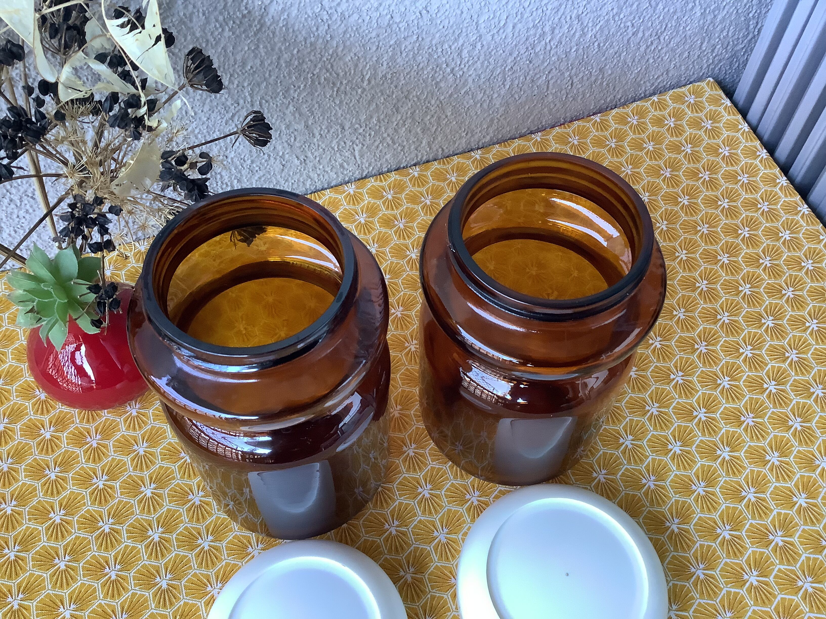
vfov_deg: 45.4
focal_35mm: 31
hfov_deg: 58.4
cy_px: 310
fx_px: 740
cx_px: 413
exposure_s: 1/60
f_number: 2.4
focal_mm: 3.3
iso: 250
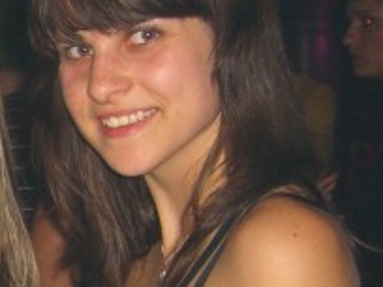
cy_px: 261
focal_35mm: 112
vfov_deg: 13.1
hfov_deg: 16.7
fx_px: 1239
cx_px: -100
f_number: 2.8
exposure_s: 1/60
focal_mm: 7.9
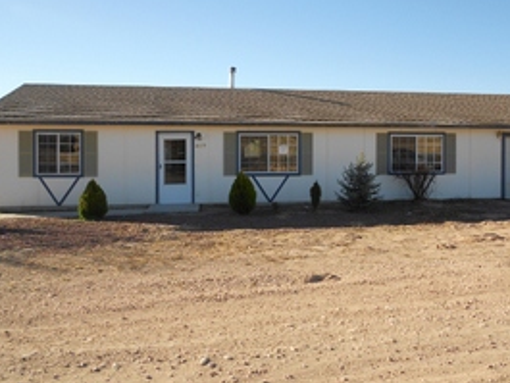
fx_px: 501
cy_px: 148
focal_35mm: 34
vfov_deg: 41.6
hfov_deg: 53.6
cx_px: 300
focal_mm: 4.6
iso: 80
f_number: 3.2
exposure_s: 1/640
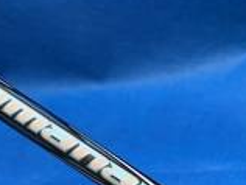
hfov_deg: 18.3
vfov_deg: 13.4
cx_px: 241
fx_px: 747
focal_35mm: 105
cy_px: 264
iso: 125
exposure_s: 1/60
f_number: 1.8
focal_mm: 4.25
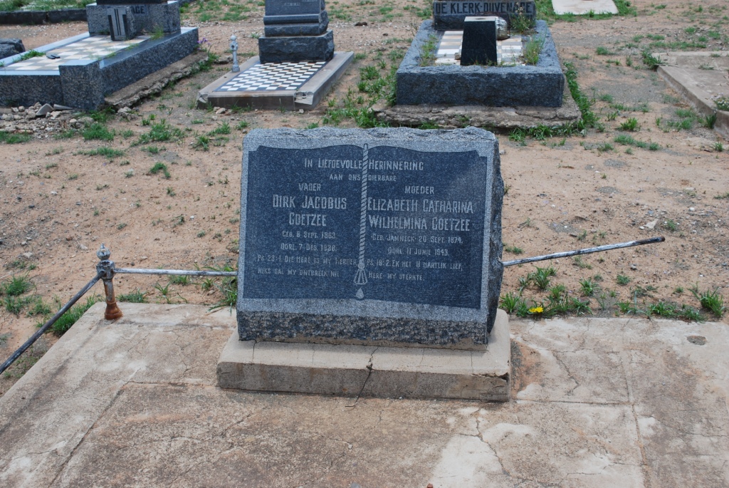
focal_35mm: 39
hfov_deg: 49.5
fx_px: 791
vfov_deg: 34.3
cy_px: 244
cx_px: 364
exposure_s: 1/160
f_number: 6.3
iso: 100
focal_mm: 26
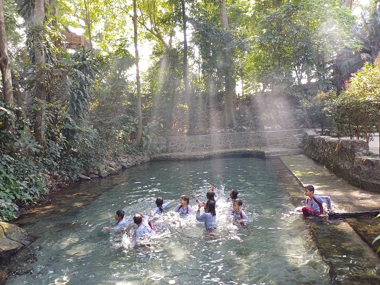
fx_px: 274
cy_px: 142
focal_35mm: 25
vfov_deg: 54.9
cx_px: 190
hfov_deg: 69.4
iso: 125
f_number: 1.8
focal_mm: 4.65
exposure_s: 1/50
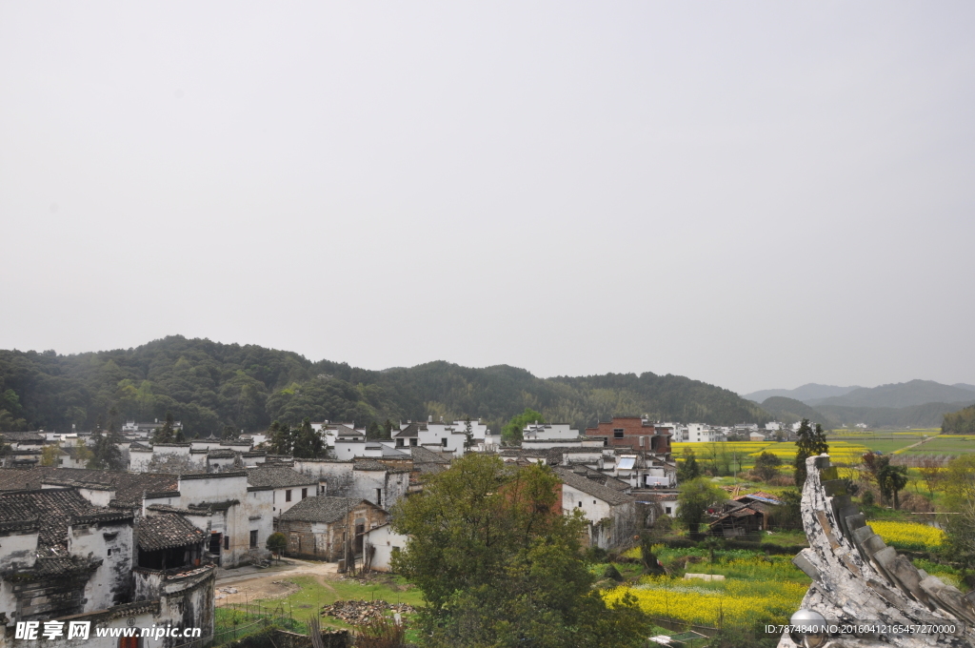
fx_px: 730
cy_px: 324
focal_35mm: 27
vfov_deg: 47.8
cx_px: 488
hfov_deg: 67.4
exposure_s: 1/200
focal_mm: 18
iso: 200
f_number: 14
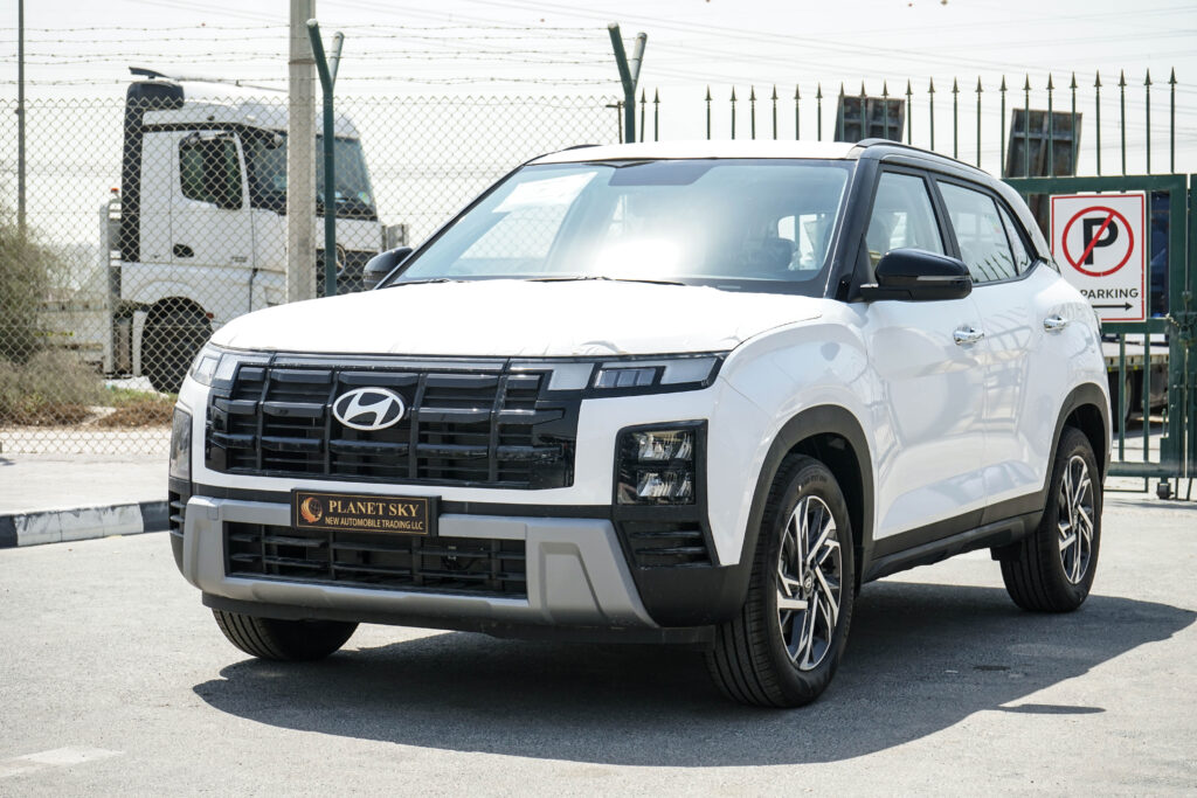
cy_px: 399
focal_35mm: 70
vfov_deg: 19.5
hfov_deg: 28.8
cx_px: 598
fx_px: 2328
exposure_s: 1/500
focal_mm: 70
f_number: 9
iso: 400
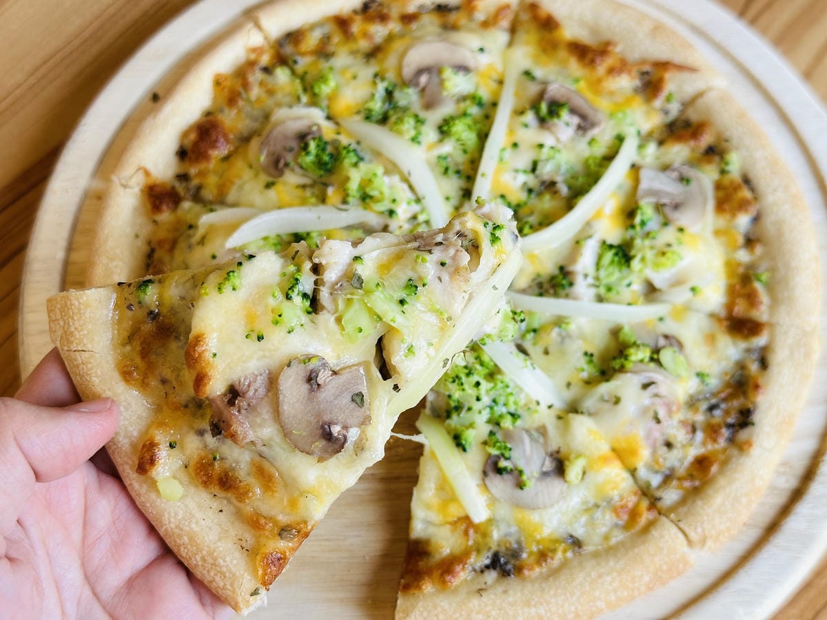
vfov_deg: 30.3
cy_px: 310
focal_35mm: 48
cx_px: 414
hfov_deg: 39.7
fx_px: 1147
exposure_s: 1/120
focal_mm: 6.86
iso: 64
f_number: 1.78
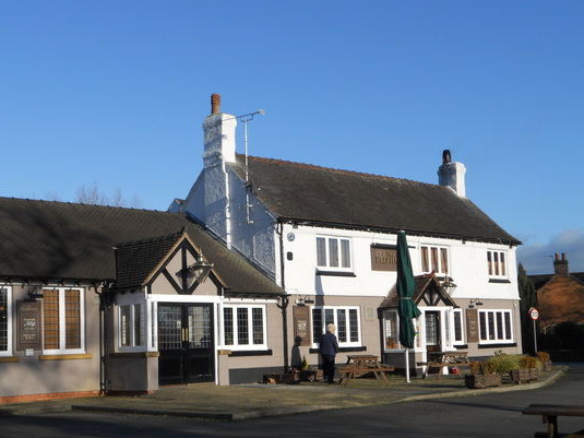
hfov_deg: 34.8
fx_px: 928
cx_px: 239
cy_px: 241
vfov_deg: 26.5
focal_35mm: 55
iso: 80
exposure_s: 1/800
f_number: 4.3
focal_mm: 8.2
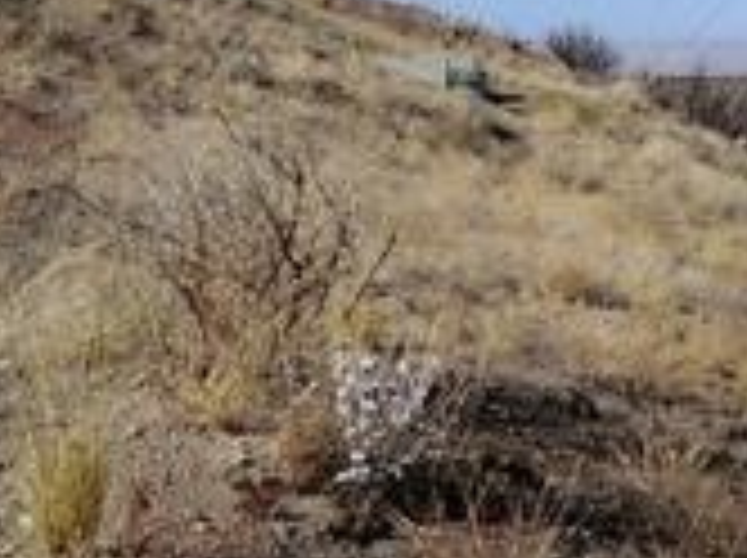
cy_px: -106
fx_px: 1401
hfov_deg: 26.4
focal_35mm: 65
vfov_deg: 21.0
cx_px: 904
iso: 64
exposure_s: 1/320
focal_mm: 4.3
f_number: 7.5
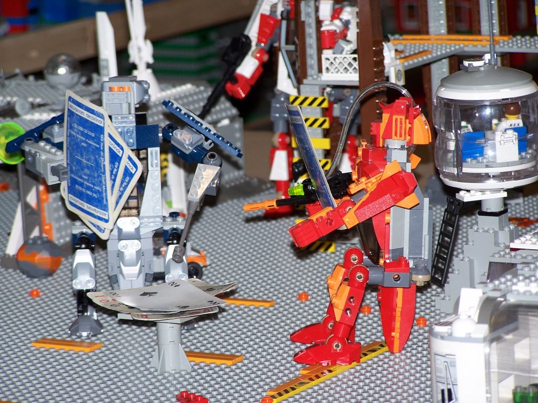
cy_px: 202
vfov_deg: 7.1
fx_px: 3248
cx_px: 269
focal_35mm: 209
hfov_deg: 9.5
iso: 80
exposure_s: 1/125
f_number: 3.2
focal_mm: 34.6
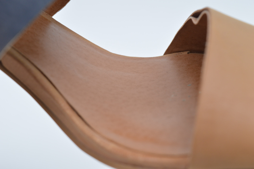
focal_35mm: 82
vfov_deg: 16.5
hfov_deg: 24.6
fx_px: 582
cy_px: 84
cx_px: 127
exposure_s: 1/80
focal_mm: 55
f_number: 8
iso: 400
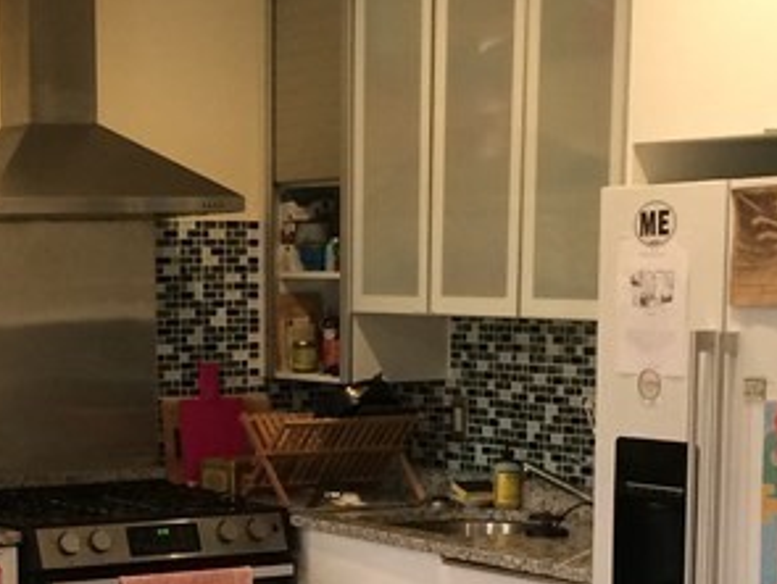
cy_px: 652
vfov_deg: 13.9
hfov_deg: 18.5
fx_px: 2337
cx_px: 66
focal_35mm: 104
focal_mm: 4.12
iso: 80
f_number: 2.2
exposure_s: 1/30
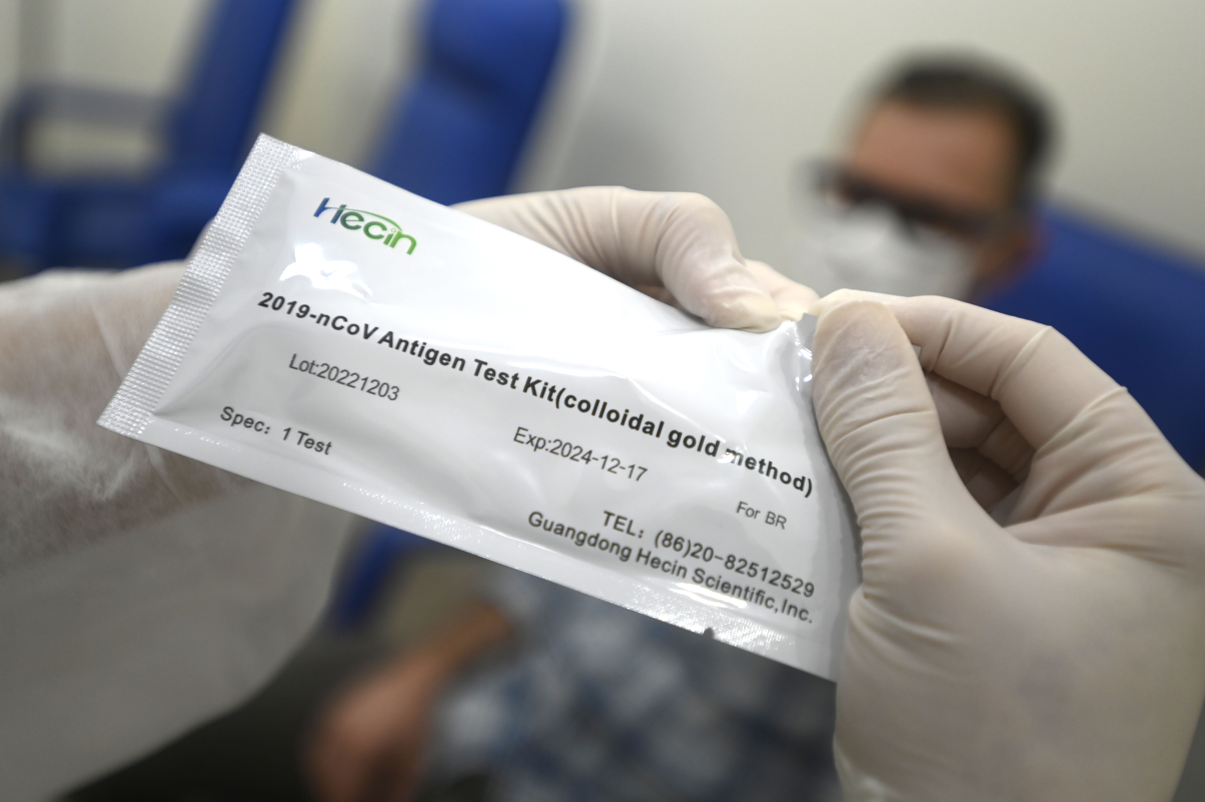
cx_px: 602
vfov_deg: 37.8
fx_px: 1171
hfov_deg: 54.5
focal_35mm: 35
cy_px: 401
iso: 800
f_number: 2.8
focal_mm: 35
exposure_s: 1/200
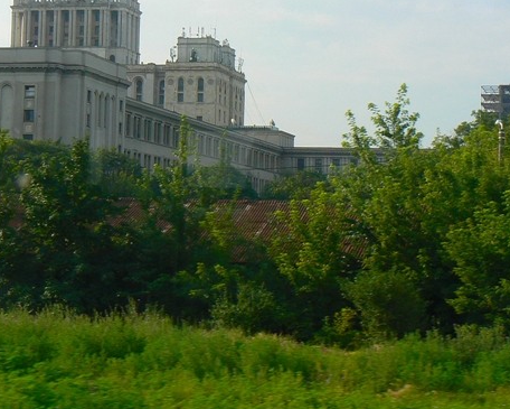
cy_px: 114
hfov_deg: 18.9
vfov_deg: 15.2
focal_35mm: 101
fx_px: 1525
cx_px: 130
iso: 80
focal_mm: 9.9
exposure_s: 1/320
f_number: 5.6
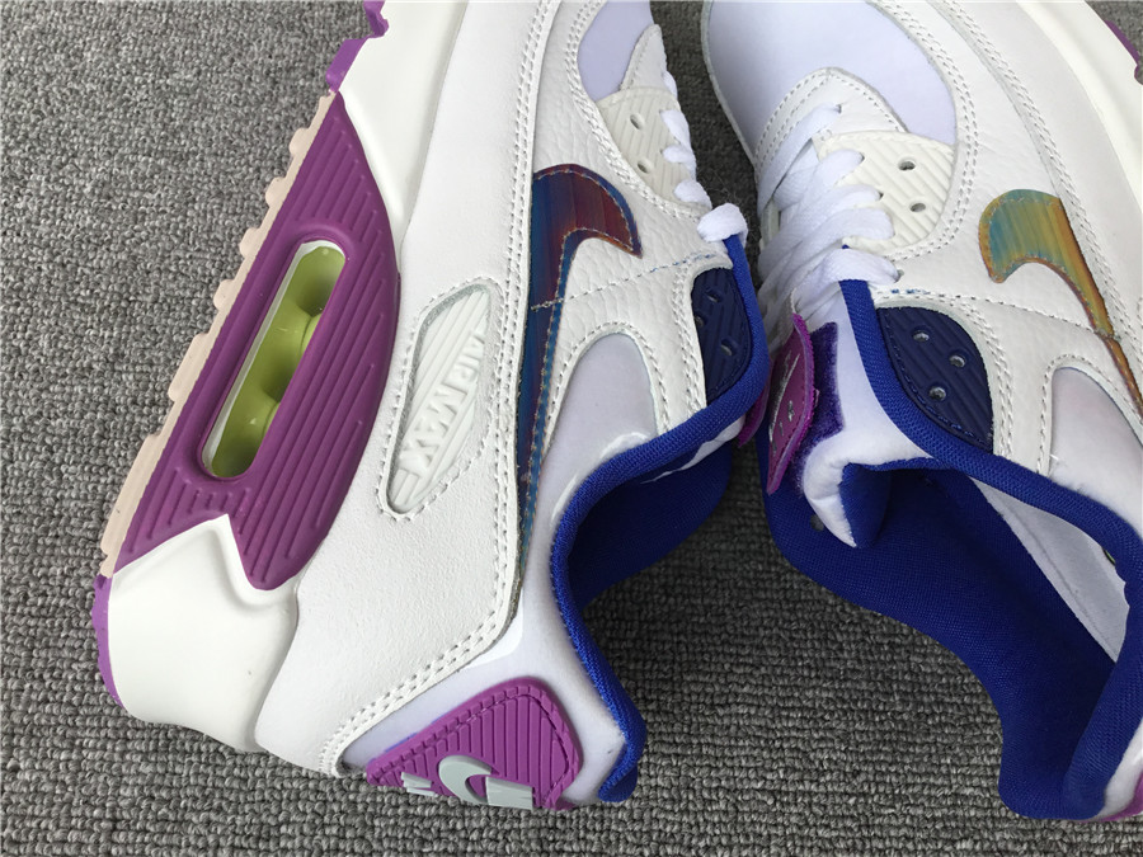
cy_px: 428
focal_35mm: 31
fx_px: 1024
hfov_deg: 58.4
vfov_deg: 45.4
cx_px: 572
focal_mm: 3.3
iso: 32
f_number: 2.4
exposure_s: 1/120
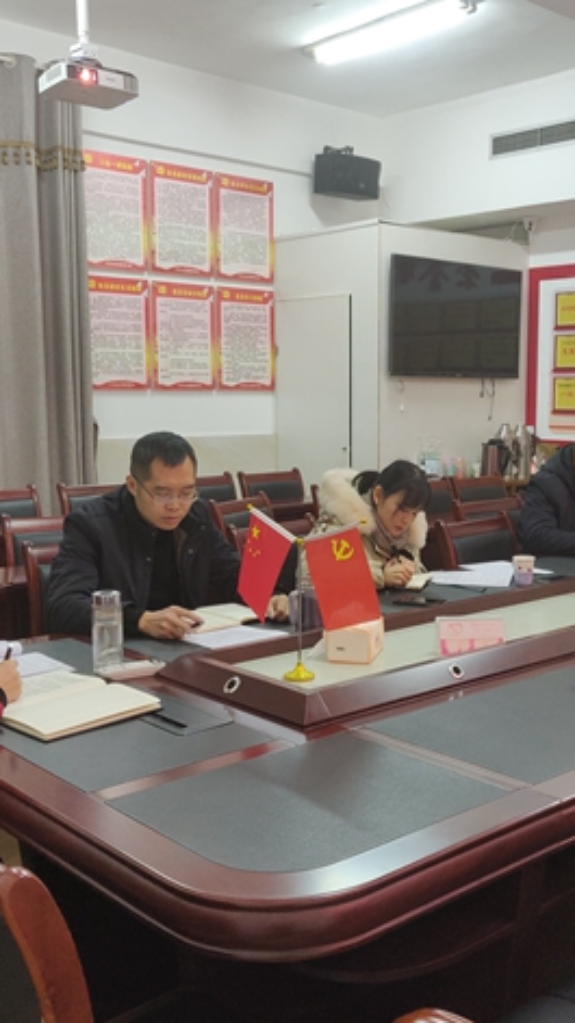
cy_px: 513
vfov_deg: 54.0
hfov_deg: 31.8
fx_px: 1003
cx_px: 367
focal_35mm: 37
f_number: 1.7
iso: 400
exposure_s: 1/33
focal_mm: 4.25
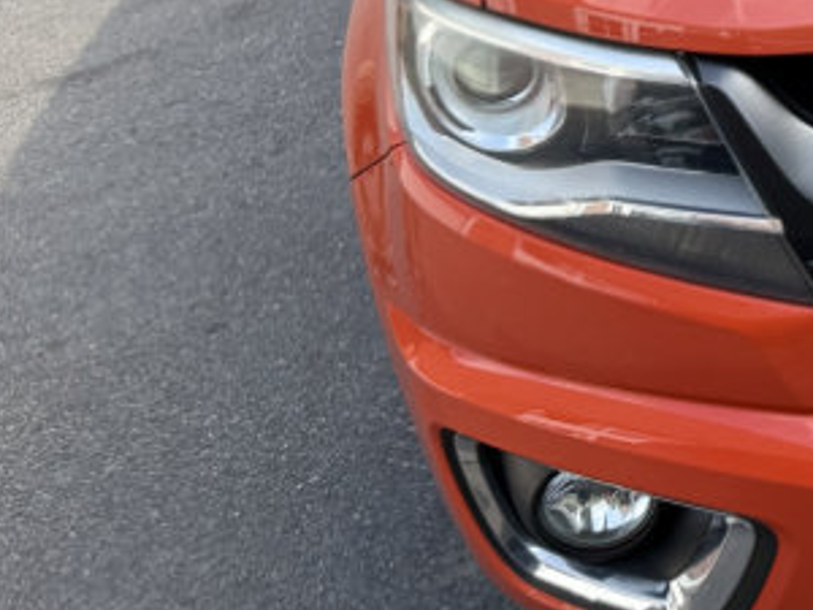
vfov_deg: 17.1
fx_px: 1879
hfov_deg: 20.0
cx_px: 1314
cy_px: -228
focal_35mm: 80
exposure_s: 1/2000
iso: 80
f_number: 1.8
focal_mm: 6.8
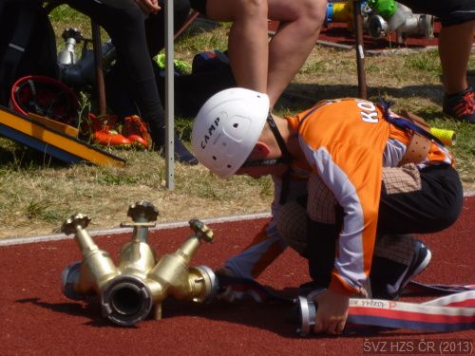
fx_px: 3074
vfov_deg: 6.6
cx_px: 238
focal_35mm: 224
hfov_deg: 8.8
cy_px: 178
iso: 80
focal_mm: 40
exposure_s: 1/400
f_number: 5.9
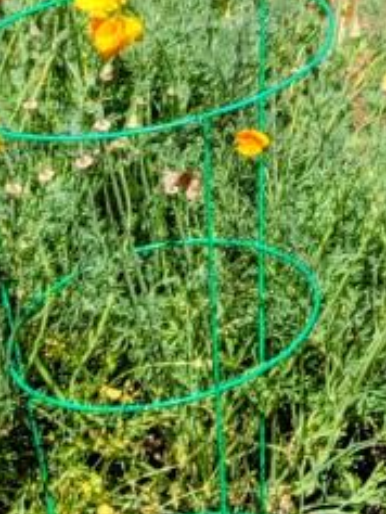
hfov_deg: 9.1
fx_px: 2347
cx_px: 599
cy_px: -660
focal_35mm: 158
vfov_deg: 10.9
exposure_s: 1/850
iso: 20
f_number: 1.8
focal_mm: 7
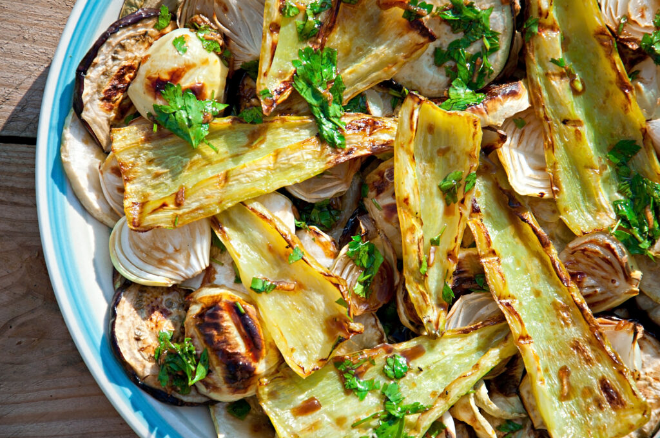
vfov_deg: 8.7
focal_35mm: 158
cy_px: 219
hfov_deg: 13.1
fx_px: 2884
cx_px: 330
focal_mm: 105
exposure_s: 1/320
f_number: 10
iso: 250
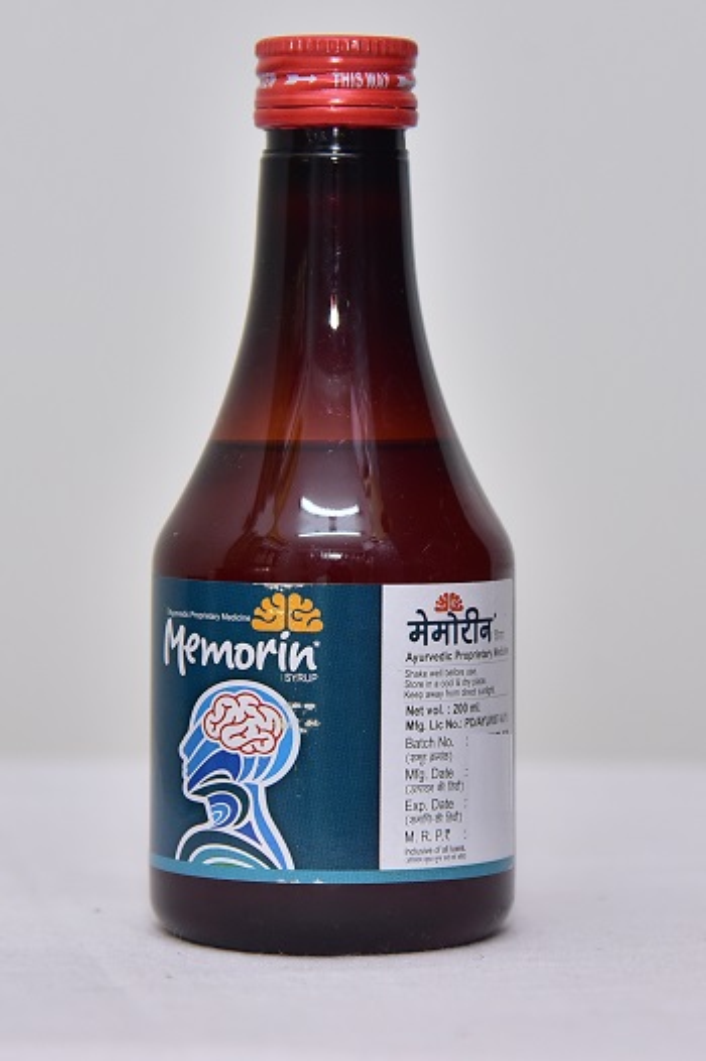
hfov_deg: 14.8
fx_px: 2710
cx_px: 353
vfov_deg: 22.2
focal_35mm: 92
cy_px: 530
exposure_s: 1/200
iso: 1600
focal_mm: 92
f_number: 5
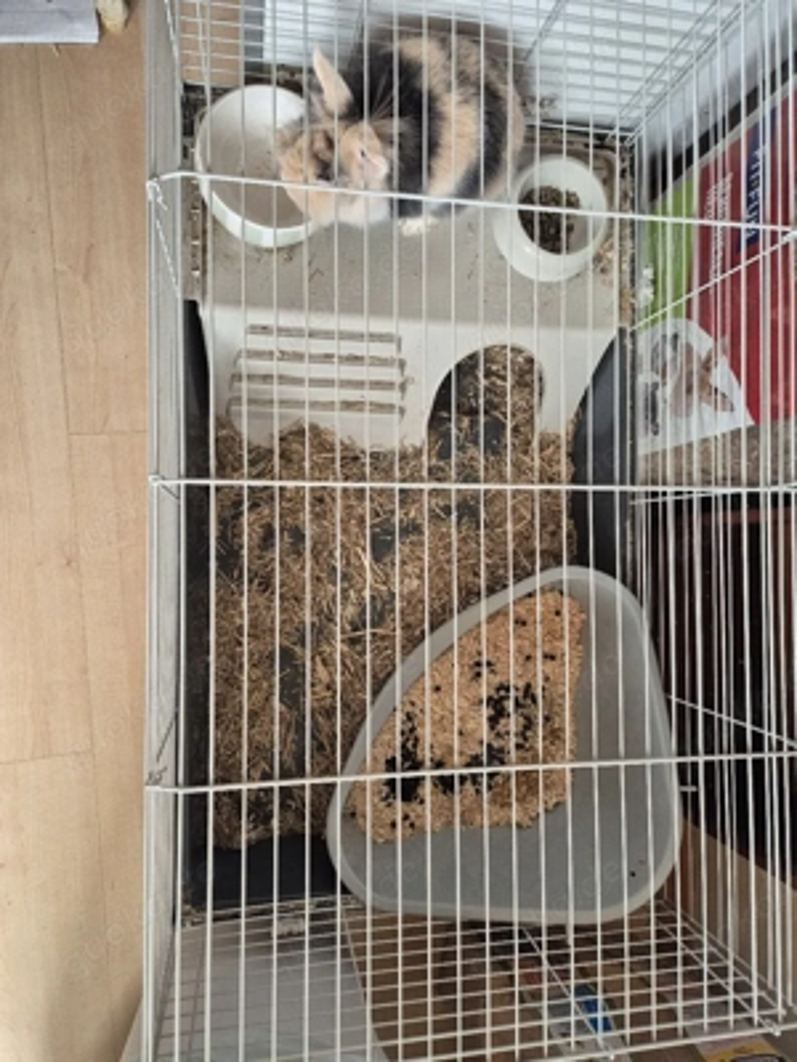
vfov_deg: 73.9
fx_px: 706
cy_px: 531
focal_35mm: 23
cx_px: 398
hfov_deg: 58.9
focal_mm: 5.4
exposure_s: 1/100
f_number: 1.8
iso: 400
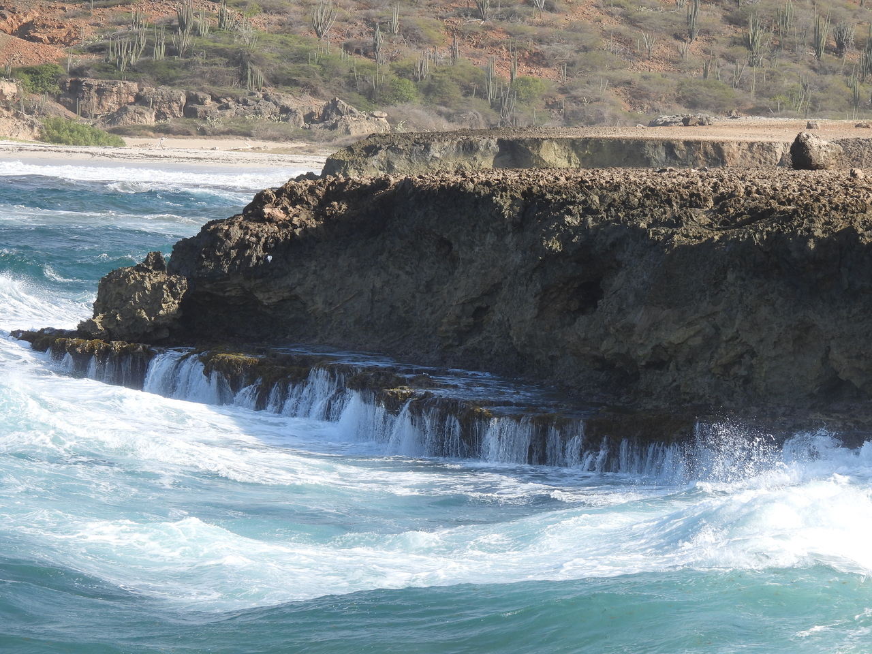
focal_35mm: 200
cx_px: 436
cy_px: 327
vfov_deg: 7.4
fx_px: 5038
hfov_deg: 9.9
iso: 100
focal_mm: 35.7
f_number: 4.5
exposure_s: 1/400
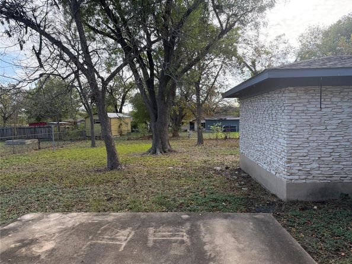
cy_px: 132
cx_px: 176
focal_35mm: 24
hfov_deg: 71.6
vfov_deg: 56.8
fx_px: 244
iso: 100
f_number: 1.78
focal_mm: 6.76
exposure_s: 1/1271
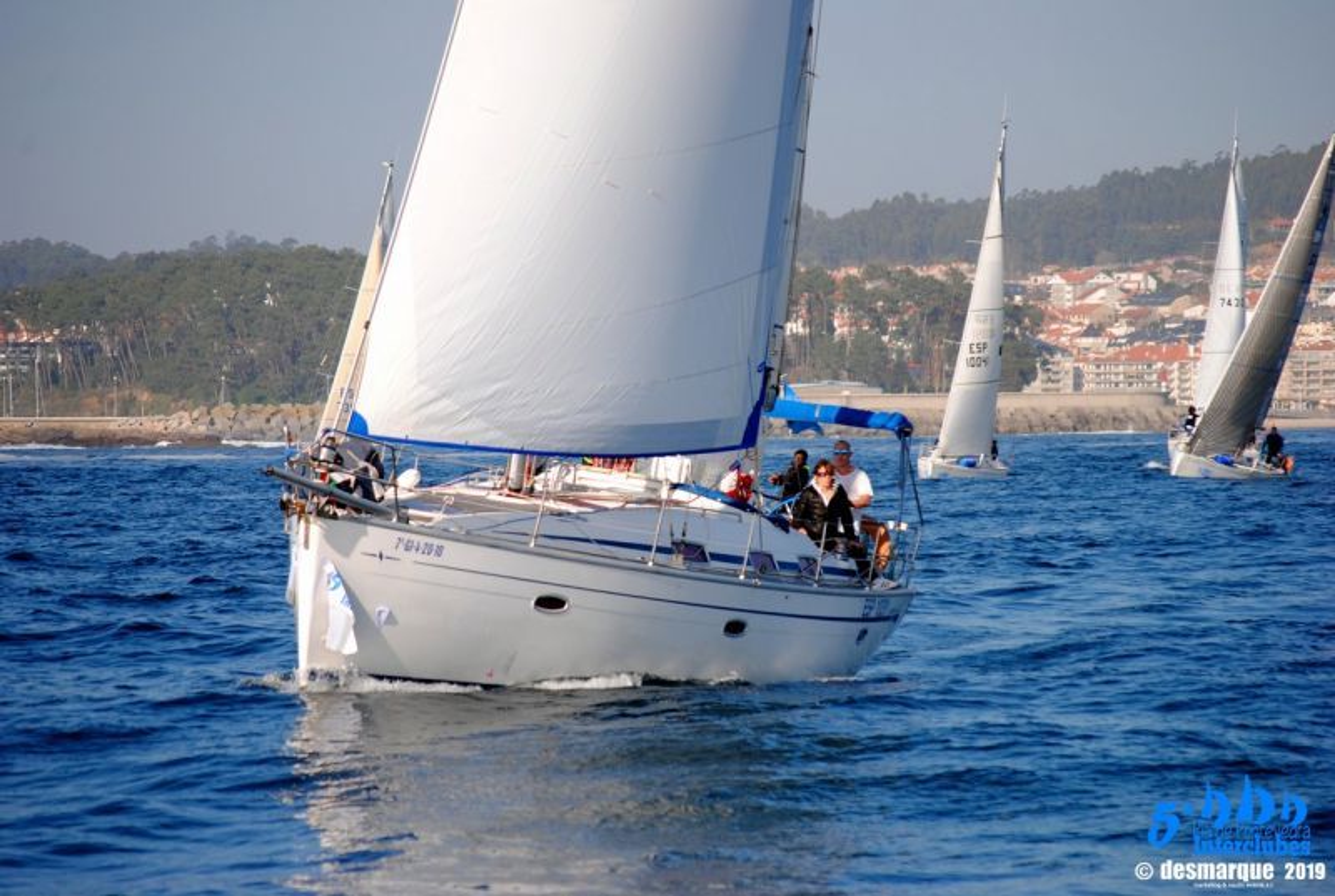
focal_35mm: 202
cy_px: 448
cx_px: 668
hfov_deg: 10.1
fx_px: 7525
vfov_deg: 6.8
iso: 100
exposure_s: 1/500
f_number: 5.6
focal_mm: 135
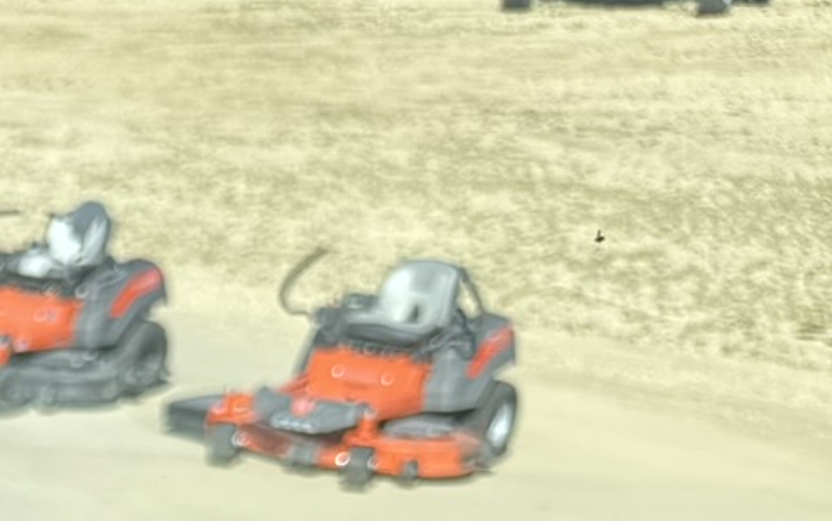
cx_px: -696
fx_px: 2472
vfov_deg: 10.2
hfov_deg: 16.0
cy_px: 1312
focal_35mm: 109
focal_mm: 6.76
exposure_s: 1/1678
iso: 80
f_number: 1.78
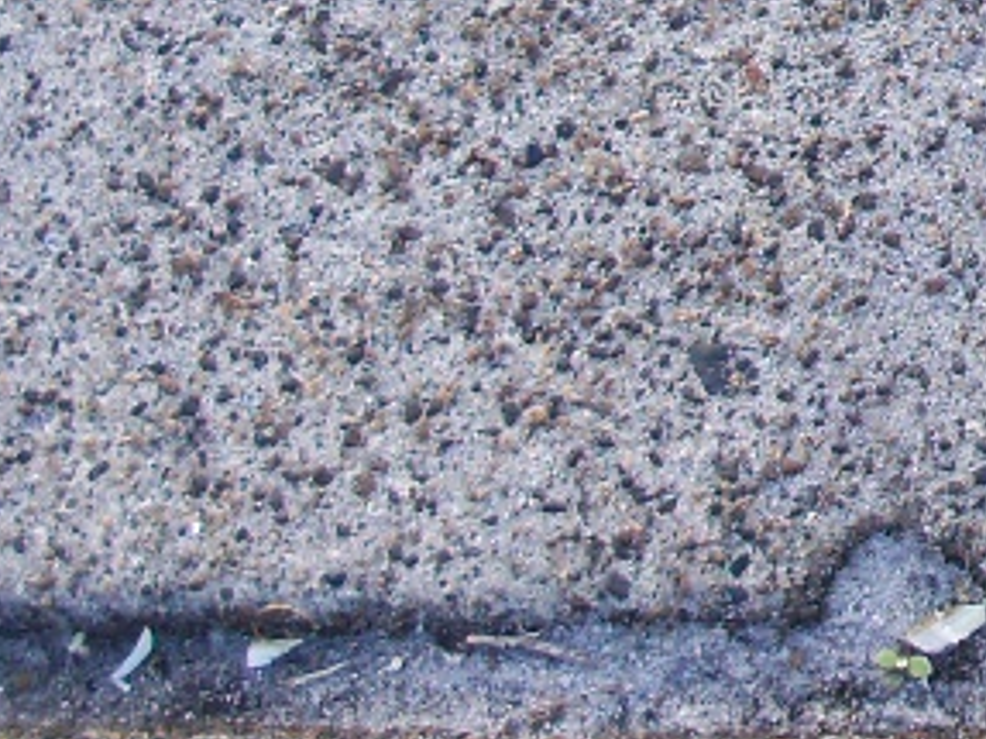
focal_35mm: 156
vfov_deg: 9.3
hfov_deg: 11.7
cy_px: -278
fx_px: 4442
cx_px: 1800
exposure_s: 1/160
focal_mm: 6.3
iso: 64
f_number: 3
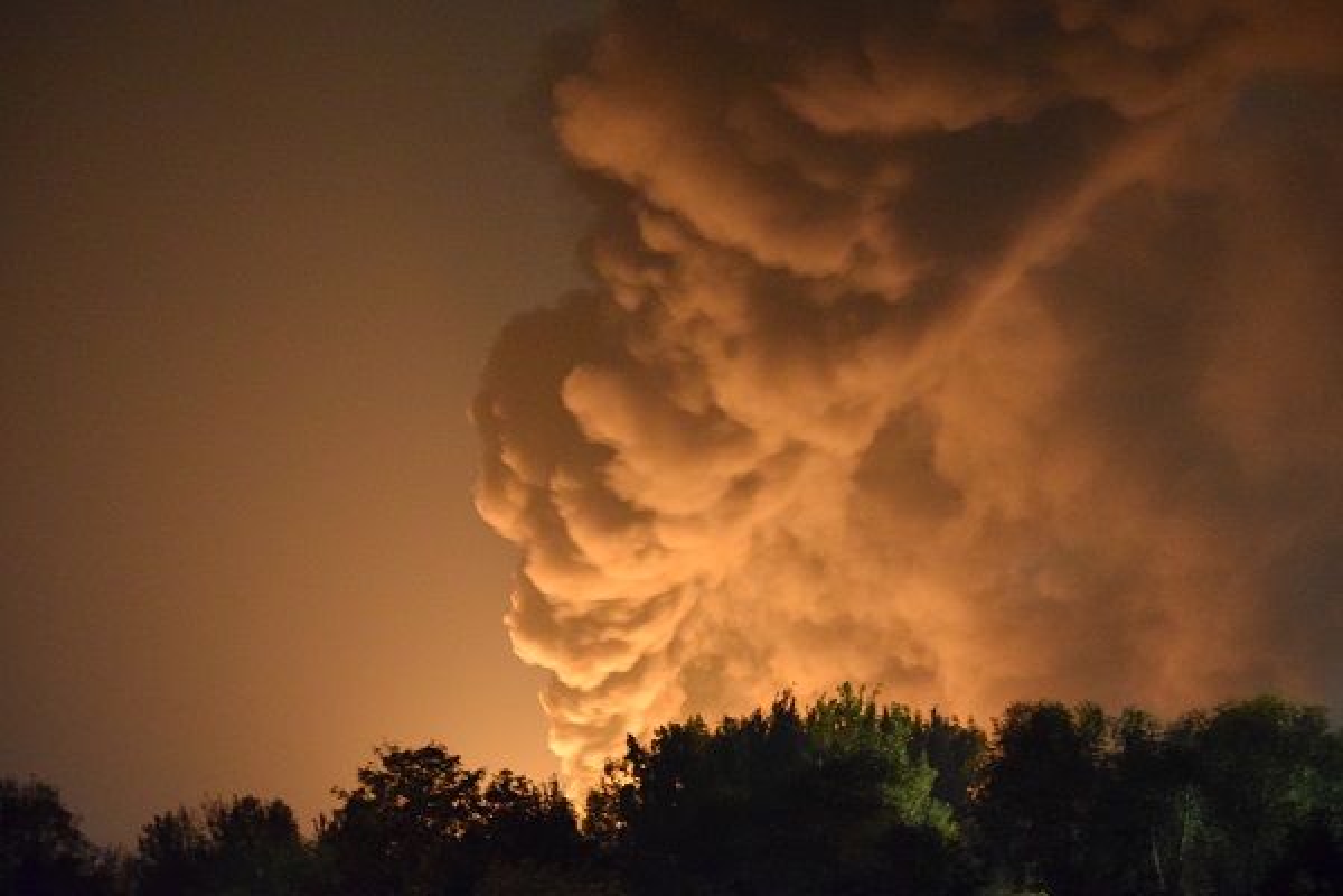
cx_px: 672
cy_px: 448
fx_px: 4029
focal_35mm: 108
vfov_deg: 12.7
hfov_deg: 18.9
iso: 6400
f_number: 4.5
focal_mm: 72
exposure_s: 1/5
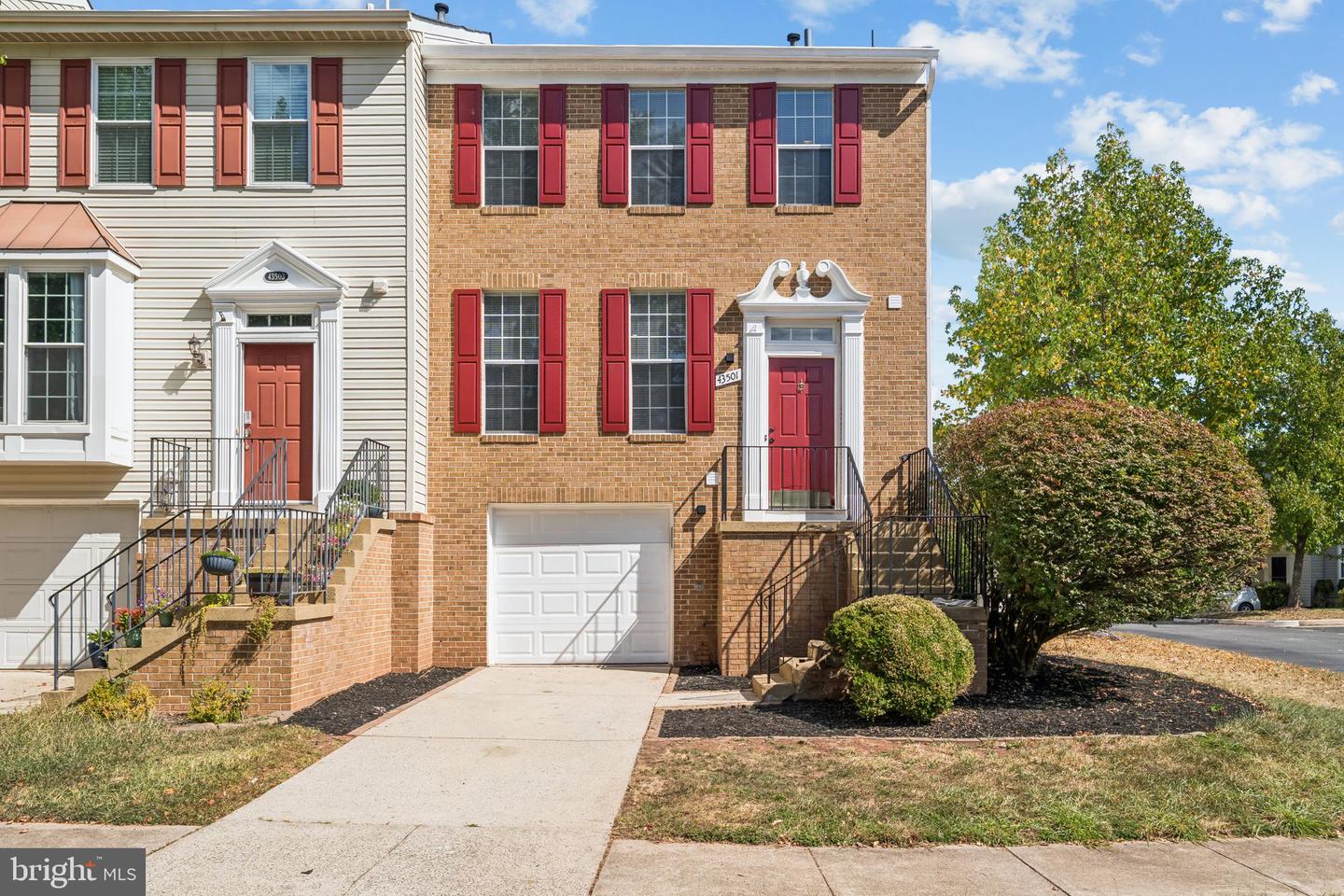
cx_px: 672
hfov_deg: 69.4
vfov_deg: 49.6
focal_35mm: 26
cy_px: 448
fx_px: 971
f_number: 8
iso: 200
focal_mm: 26
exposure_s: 1/640
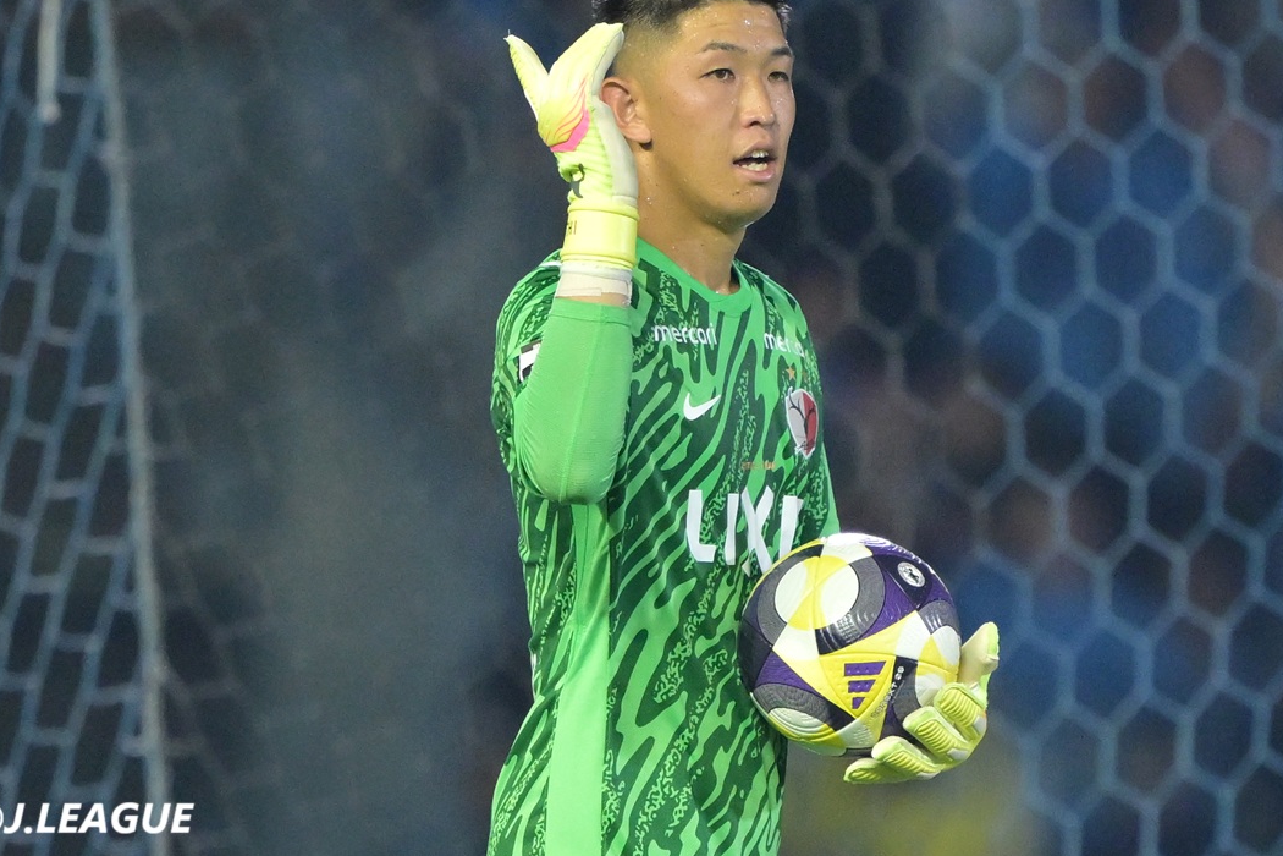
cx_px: 689
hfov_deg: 3.0
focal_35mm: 686
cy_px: 372
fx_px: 24446
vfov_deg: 2.0
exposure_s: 1/2000
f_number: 2.8
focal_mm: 400
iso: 3200
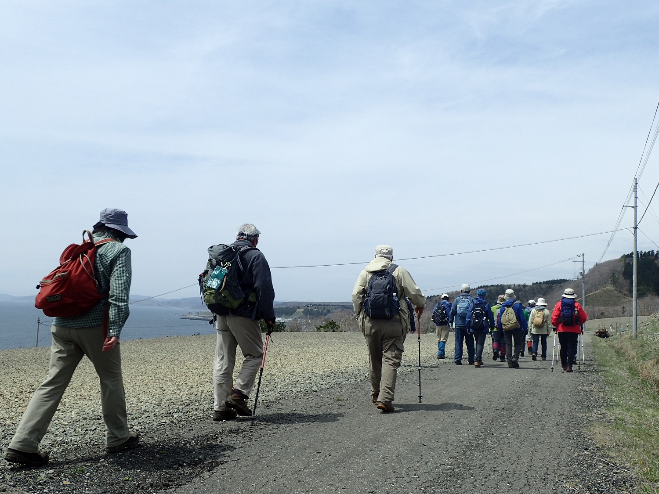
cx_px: 330
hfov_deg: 56.8
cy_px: 247
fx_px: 609
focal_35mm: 32
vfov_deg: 44.2
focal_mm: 5.87
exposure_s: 1/200
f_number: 9
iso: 100
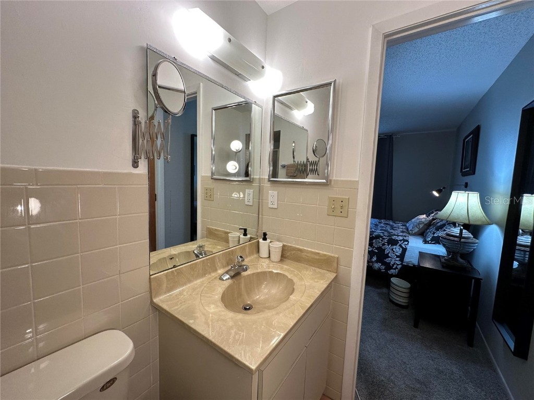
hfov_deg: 102.1
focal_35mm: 14
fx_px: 216
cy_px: 200
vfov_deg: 85.7
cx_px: 267
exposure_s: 1/120
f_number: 2.2
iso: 160
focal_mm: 2.22
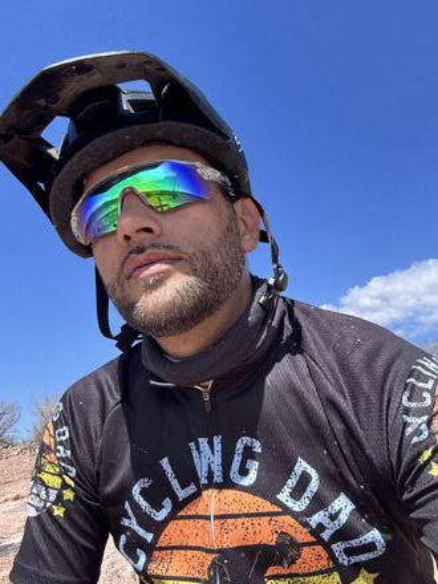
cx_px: 219
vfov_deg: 60.0
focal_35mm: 30
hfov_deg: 46.8
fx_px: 506
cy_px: 292
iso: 25
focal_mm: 2.69
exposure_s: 1/659
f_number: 1.9
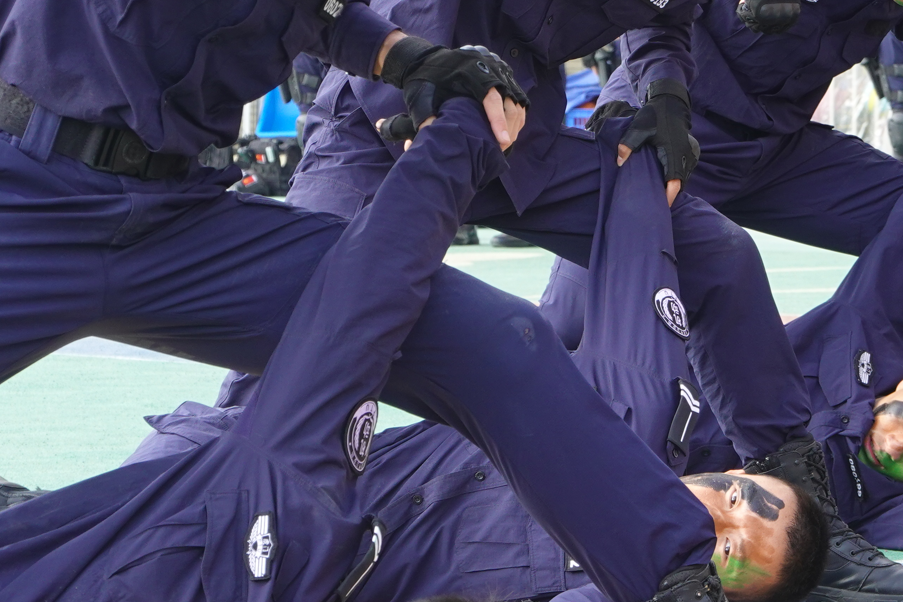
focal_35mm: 227
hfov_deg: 9.1
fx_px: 5693
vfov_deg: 6.1
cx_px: 382
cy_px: 220
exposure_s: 1/125
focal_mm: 38.86
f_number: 4
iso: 160
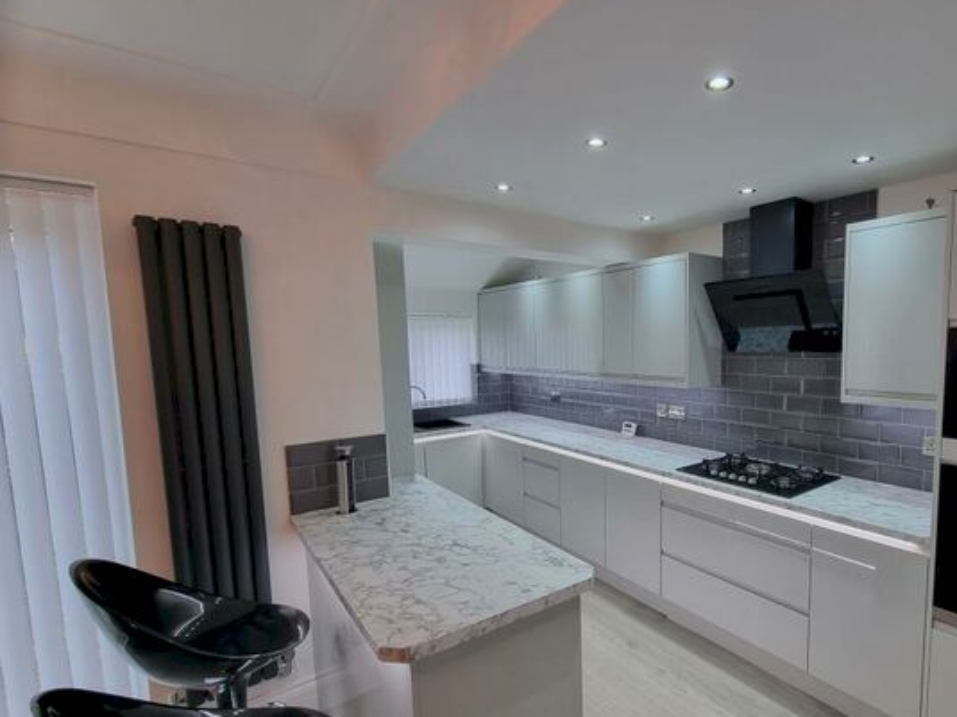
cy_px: 392
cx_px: 612
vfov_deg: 74.5
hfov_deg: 88.8
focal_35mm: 17
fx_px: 470
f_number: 2.2
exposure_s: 1/50
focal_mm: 2.2
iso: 64
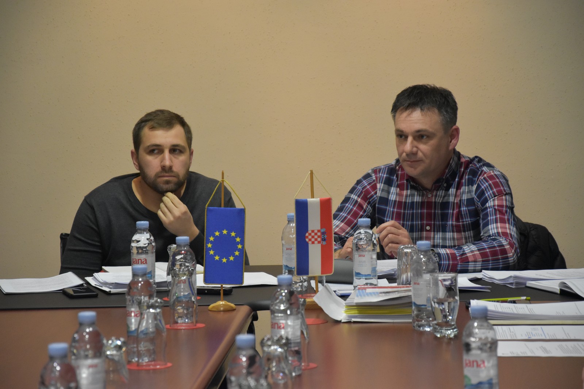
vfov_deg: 9.3
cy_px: 194
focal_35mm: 147
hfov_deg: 14.0
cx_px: 292
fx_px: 2385
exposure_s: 1/125
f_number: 5.6
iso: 2200
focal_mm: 98
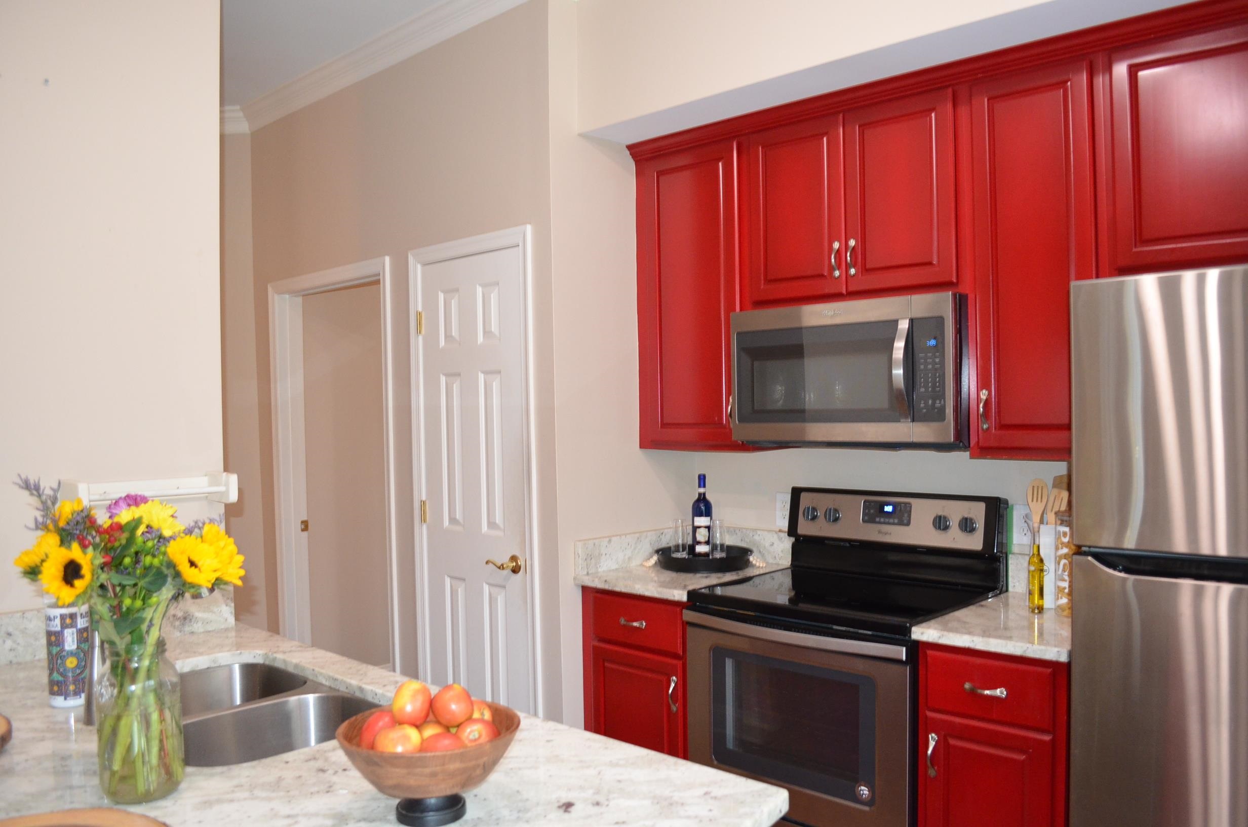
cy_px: 414
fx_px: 934
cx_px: 624
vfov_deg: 47.7
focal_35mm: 27
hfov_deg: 67.5
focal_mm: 18
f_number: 3.5
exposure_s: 1/60
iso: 1600
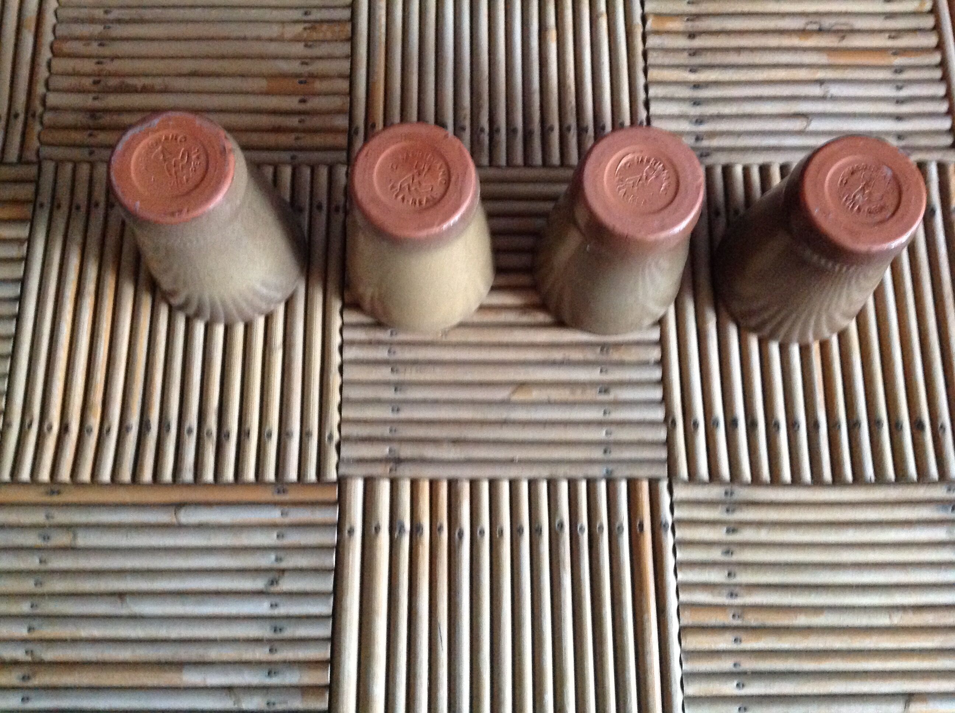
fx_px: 964
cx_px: 478
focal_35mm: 35
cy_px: 356
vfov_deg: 40.6
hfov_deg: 52.7
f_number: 2.4
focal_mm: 4.28
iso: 500
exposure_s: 1/15
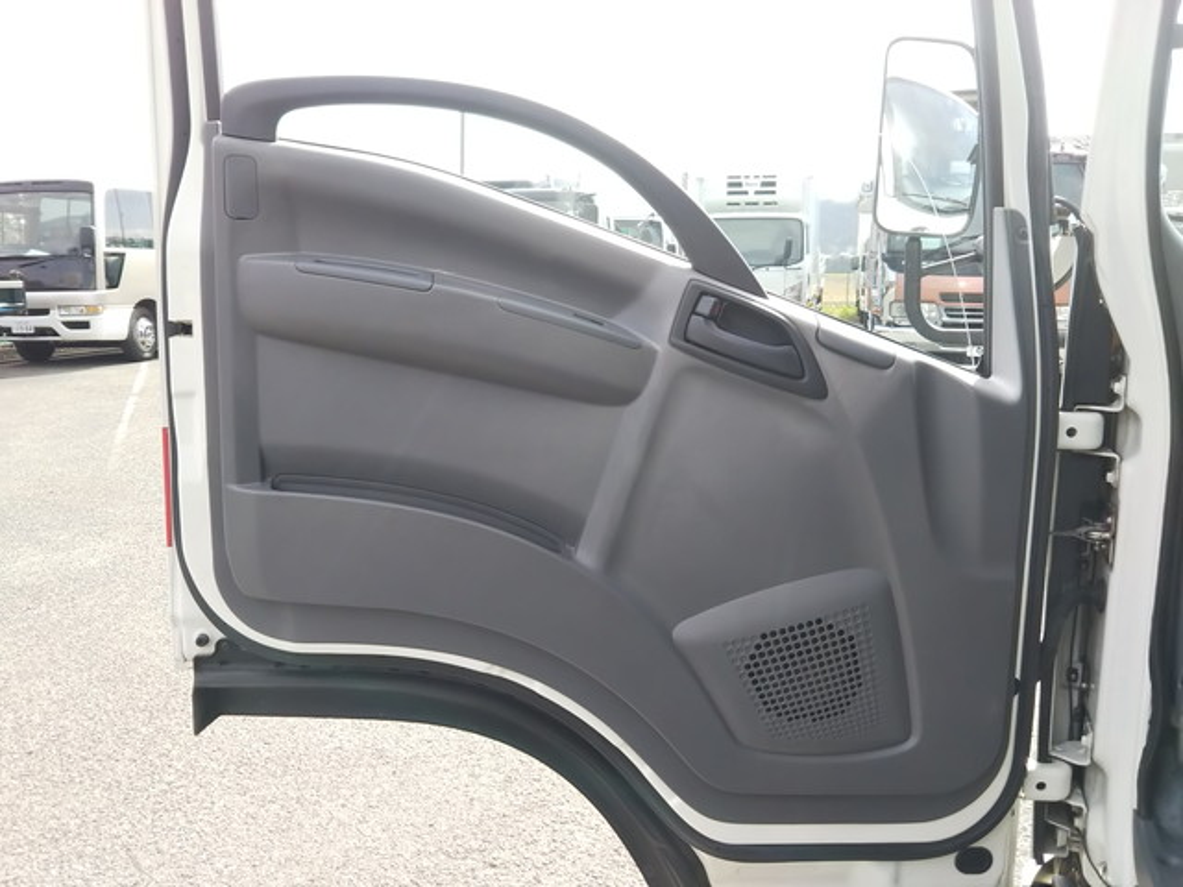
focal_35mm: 30
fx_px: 1025
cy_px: 444
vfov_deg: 46.8
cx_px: 592
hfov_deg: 60.0
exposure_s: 1/276
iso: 20
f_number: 2.2
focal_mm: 4
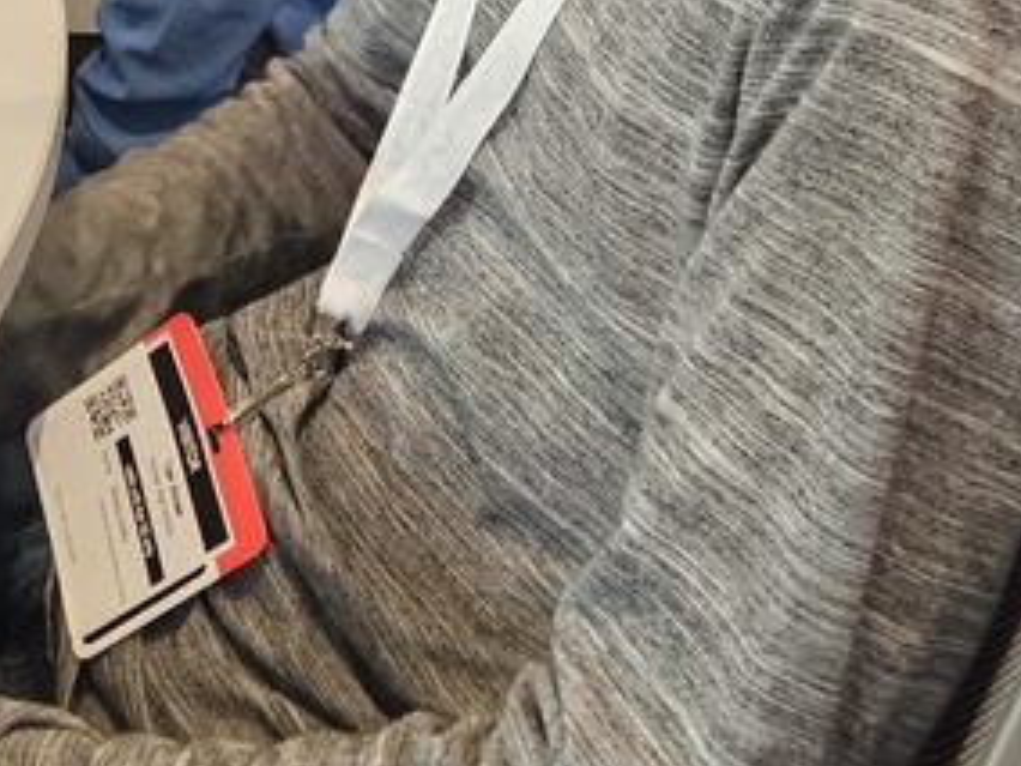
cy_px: -410
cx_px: 187
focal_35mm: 83
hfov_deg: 23.2
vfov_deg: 16.1
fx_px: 2448
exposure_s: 1/120
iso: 800
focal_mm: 5.4
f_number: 1.8
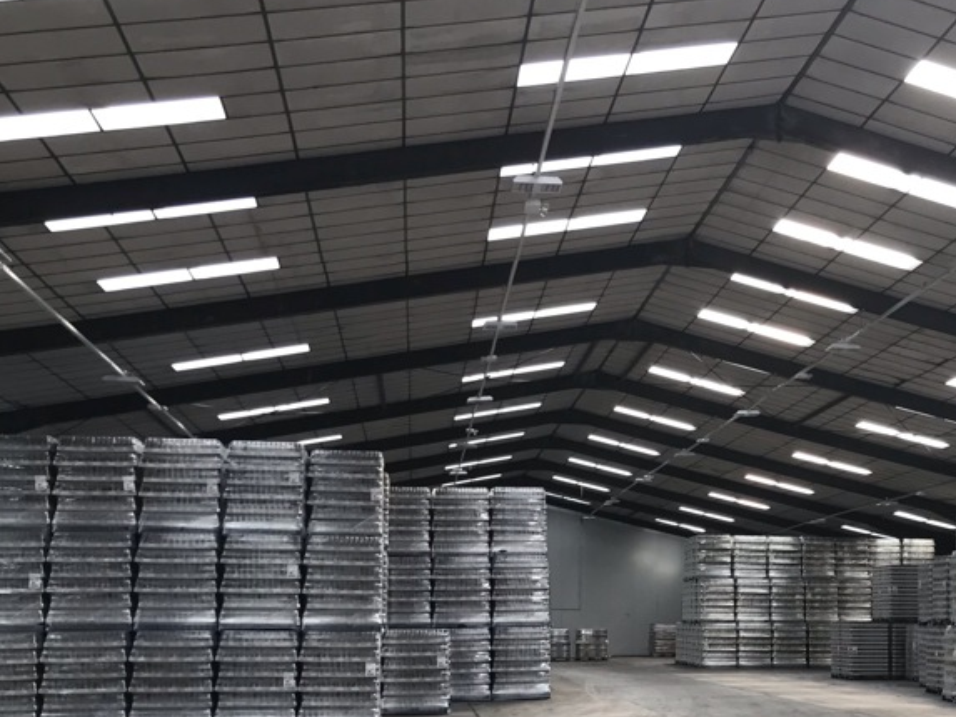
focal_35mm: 50
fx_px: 1381
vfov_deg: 28.6
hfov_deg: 36.9
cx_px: 761
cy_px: 562
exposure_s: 1/100
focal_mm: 3.99
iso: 40
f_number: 1.8
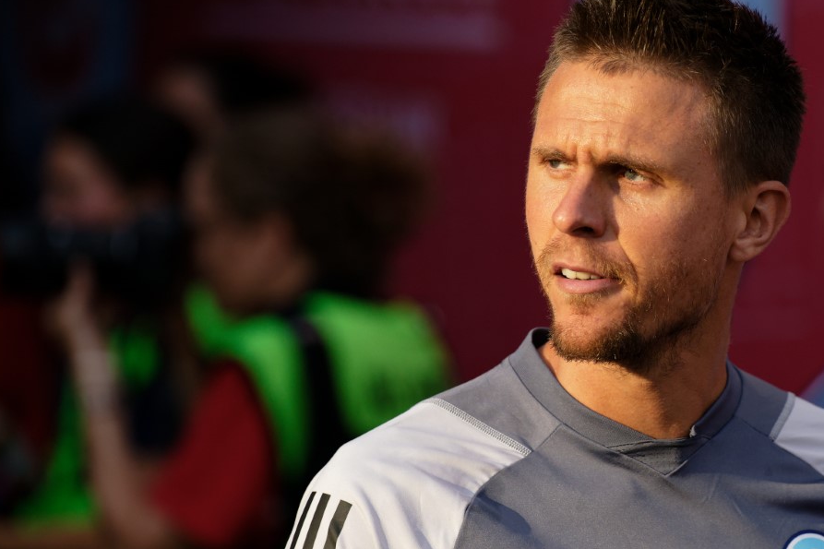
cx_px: 632
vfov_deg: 3.8
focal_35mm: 363
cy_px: 325
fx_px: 8307
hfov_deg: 5.7
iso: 400
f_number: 3.5
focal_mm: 200
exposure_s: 1/2000
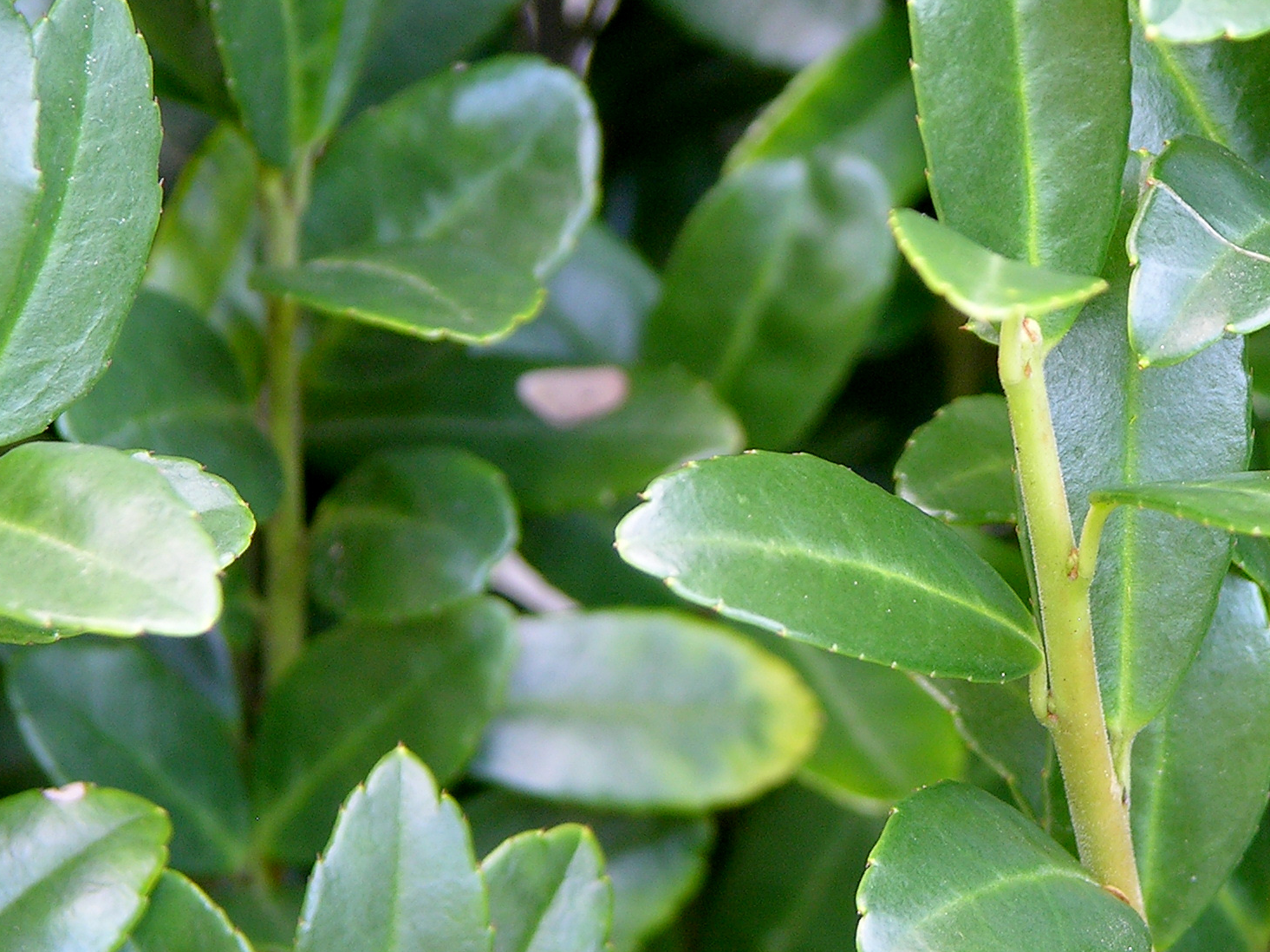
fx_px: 17166
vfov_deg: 3.2
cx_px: 1090
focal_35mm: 468
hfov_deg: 4.2
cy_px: 623
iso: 50
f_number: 5.1
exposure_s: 1/4.8
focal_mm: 52.4
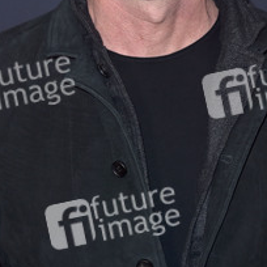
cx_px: 151
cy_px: 22
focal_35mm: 317
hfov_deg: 5.5
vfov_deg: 5.5
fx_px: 2766
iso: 320
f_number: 7.1
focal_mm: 190
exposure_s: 1/250
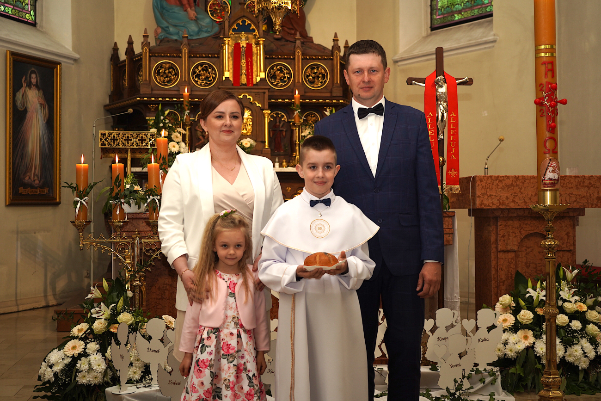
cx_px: 300
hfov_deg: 40.3
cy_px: 200
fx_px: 818
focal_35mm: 49
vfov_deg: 27.5
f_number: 4
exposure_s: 1/100
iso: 400
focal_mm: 49
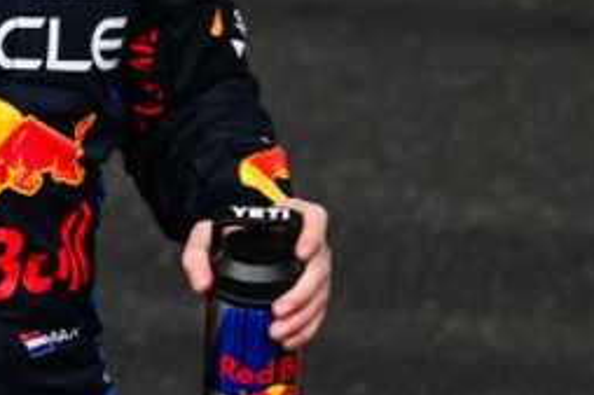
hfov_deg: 0.8
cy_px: -90
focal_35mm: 2472
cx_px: 384
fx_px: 40760
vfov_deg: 0.6
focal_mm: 560
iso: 1600
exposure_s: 1/800
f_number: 4
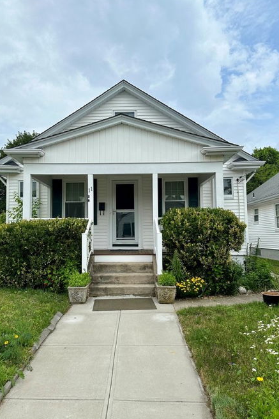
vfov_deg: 69.4
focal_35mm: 26
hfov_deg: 49.5
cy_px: 212
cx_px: 124
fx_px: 302
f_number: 1.78
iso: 80
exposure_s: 1/4545
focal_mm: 6.86
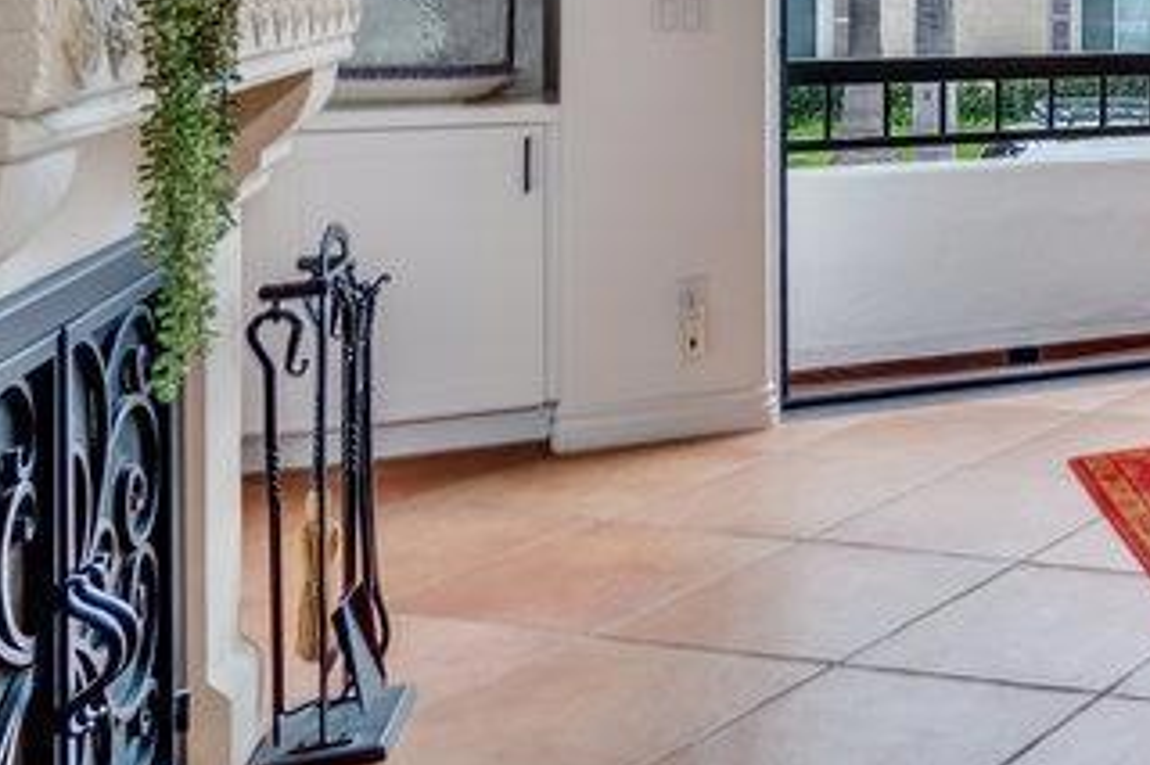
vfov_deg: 25.6
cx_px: 1782
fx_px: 1596
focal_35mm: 50
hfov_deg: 26.5
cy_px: -9
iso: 100
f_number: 5.6
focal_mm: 16
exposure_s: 1/125
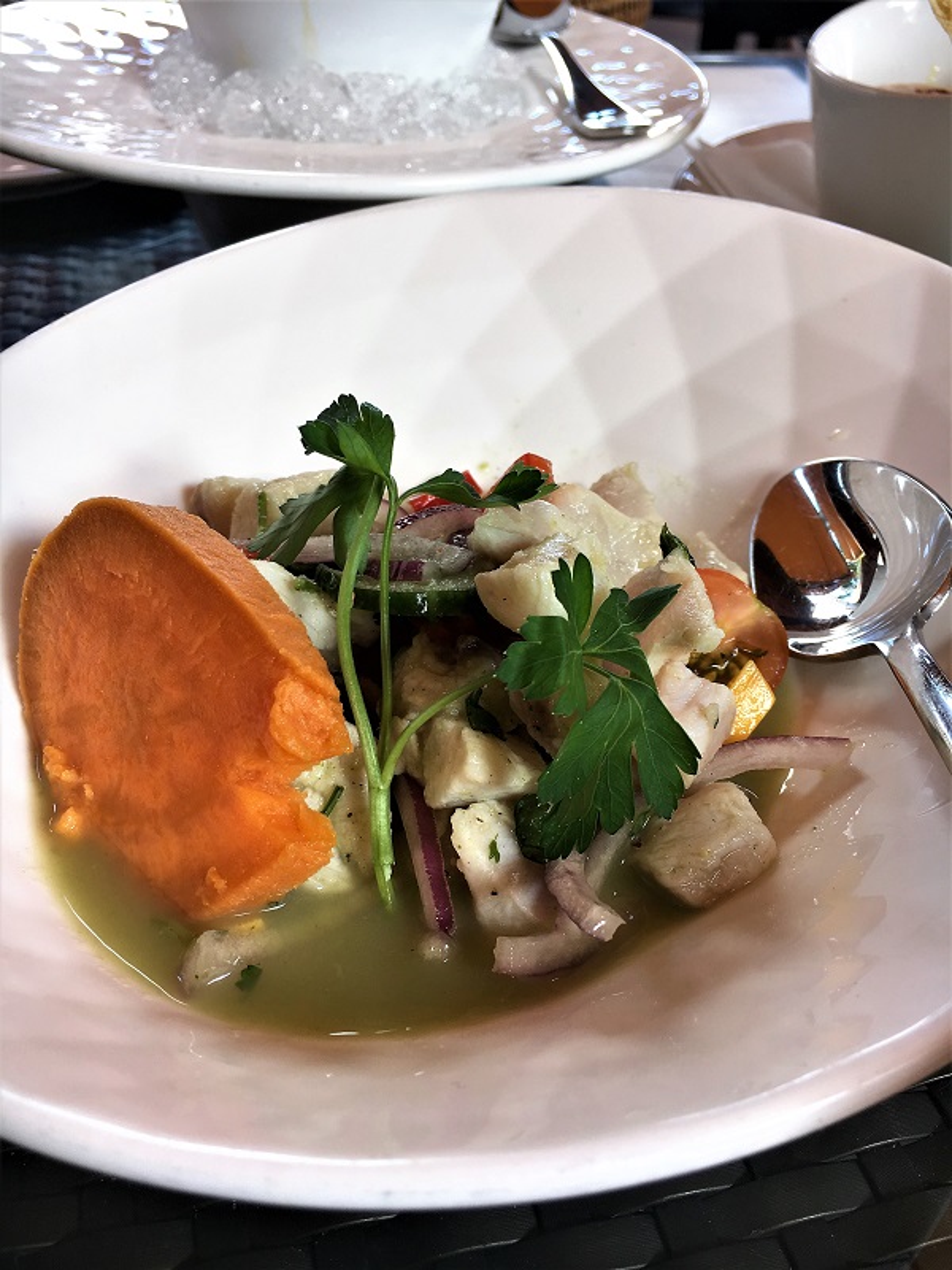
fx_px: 1063
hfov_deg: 48.2
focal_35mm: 29
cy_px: 635
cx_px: 476
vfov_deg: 61.7
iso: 25
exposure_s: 1/60
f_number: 2.2
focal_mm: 4.15
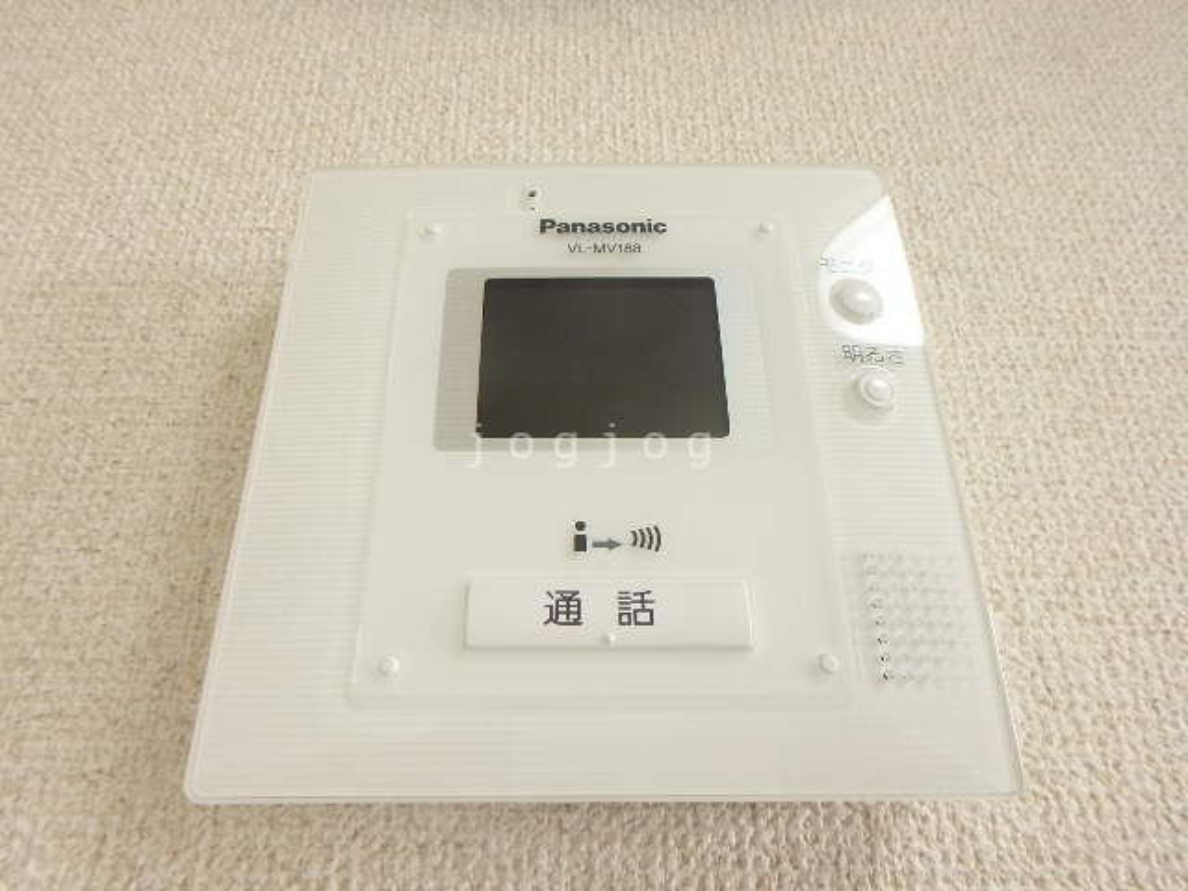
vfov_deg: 63.4
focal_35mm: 21
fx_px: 721
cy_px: 446
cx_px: 594
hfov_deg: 79.0
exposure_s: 1/30
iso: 200
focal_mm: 3.7
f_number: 3.5
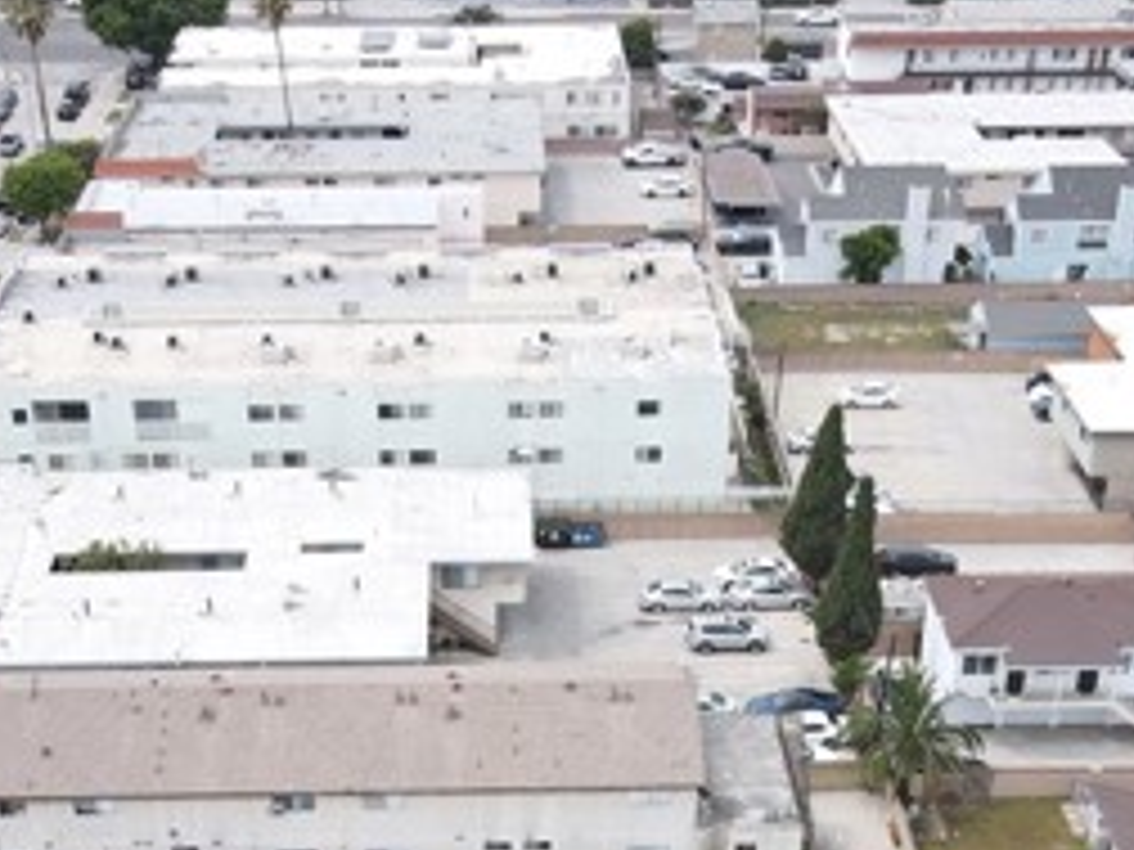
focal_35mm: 61
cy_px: 1057
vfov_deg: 22.0
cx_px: 526
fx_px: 1998
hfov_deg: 31.7
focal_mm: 4.5
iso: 100
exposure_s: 1/25
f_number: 2.8
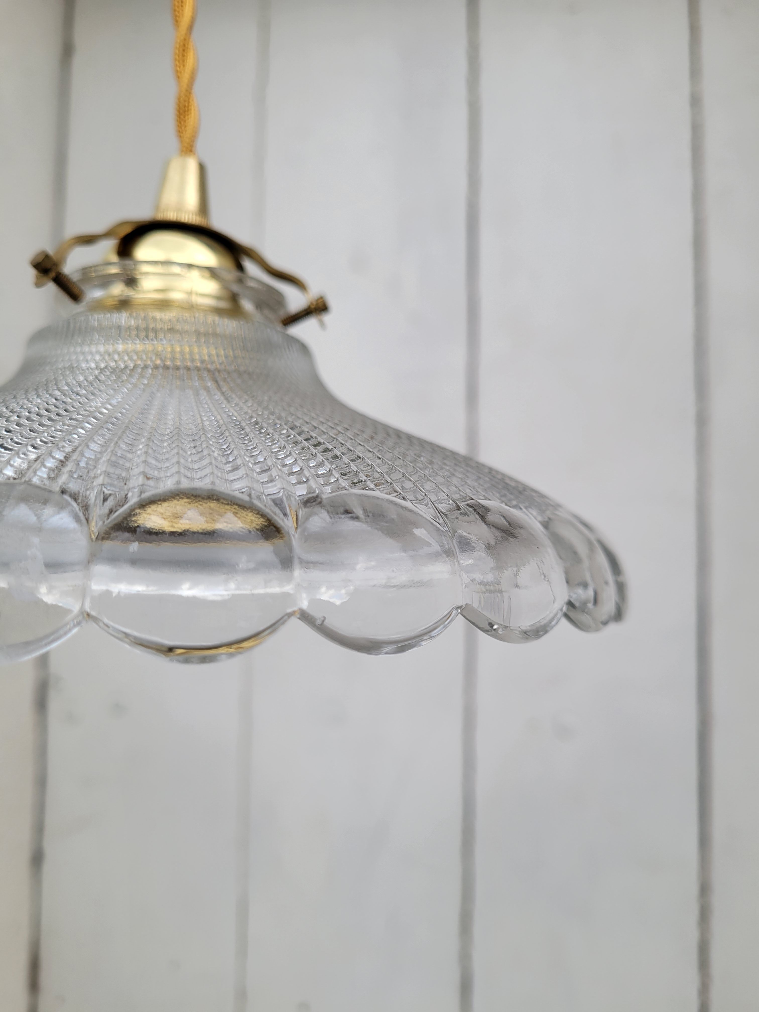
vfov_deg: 67.3
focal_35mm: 26
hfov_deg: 53.1
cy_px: 506
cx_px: 380
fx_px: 760
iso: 40
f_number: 1.8
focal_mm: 5.4
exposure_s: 1/544
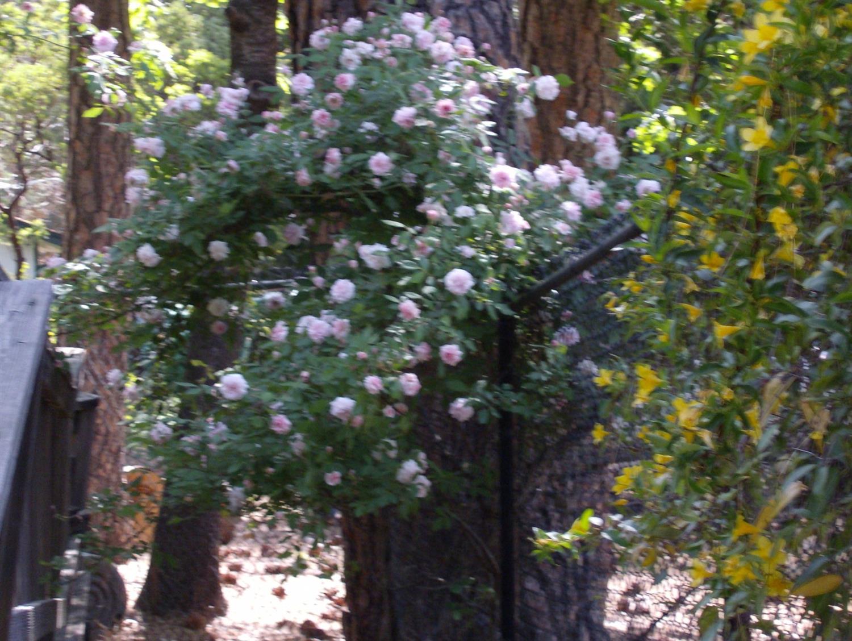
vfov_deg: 13.7
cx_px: 426
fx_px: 2661
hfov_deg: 18.2
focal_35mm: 108
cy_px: 320
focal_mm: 18
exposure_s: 1/125
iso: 200
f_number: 4.8
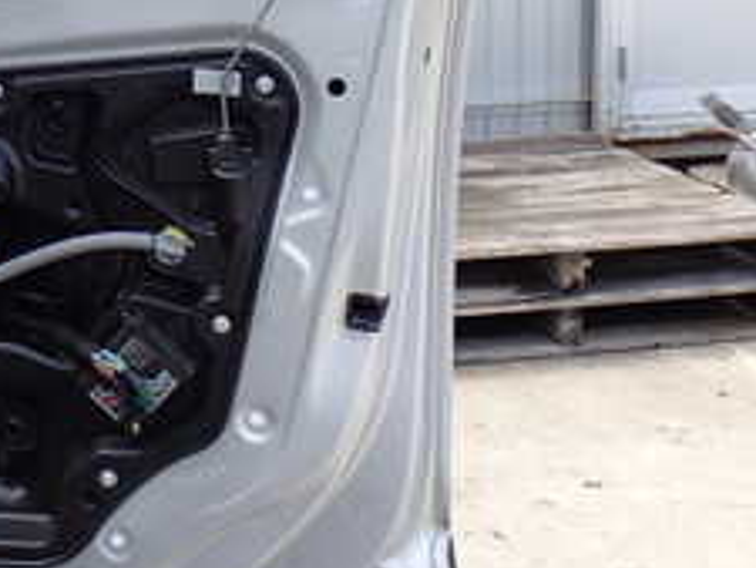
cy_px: -30
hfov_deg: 19.8
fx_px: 2098
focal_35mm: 96
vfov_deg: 15.1
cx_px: -3
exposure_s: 1/200
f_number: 3.5
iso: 100
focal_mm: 6.37
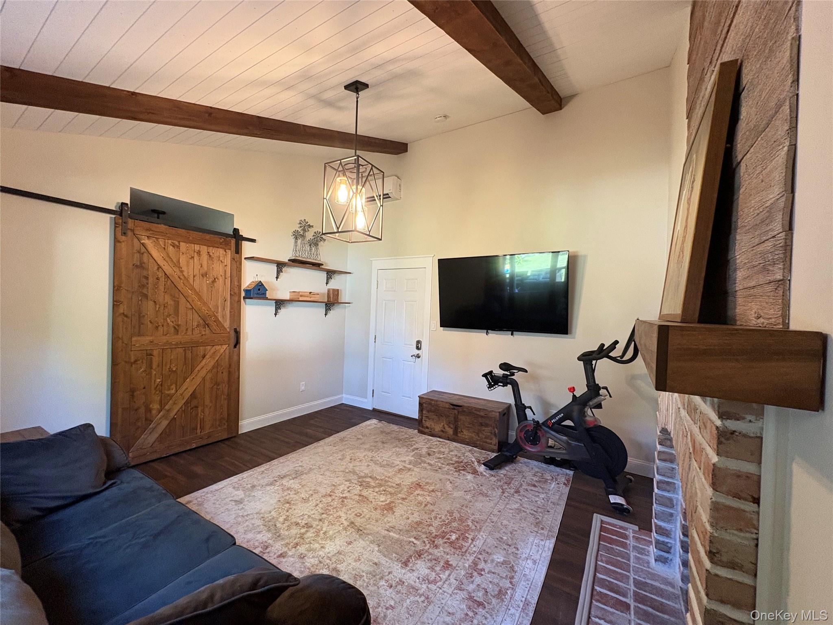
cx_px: 416
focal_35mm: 14
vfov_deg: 85.7
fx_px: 337
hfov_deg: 102.1
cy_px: 312
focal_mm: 2.22
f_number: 2.2
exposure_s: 1/60
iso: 320
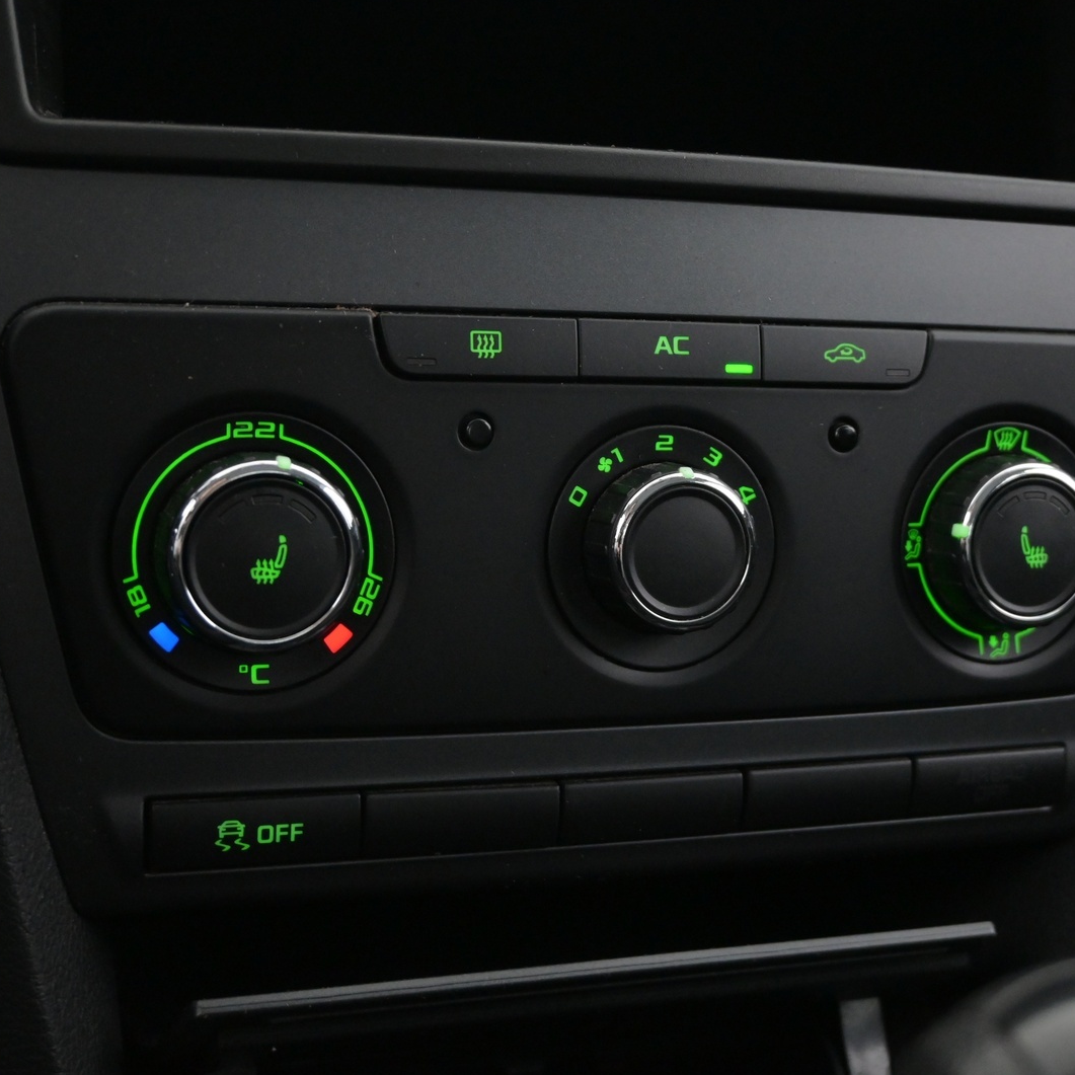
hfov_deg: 34.9
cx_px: 579
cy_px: 533
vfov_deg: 34.9
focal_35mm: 49
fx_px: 1709
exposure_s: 1/40
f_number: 4.2
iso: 3200
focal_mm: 25
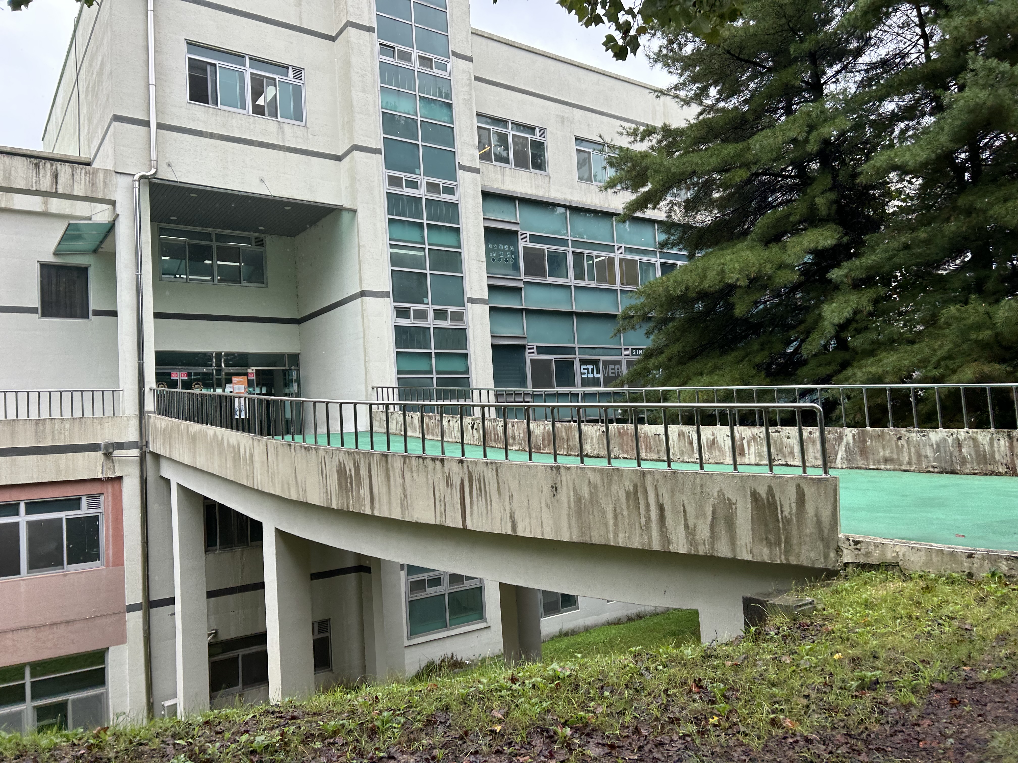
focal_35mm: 26
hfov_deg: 67.3
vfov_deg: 53.1
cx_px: 509
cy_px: 382
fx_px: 765
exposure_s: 1/769
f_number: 1.5
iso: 50
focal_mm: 5.7
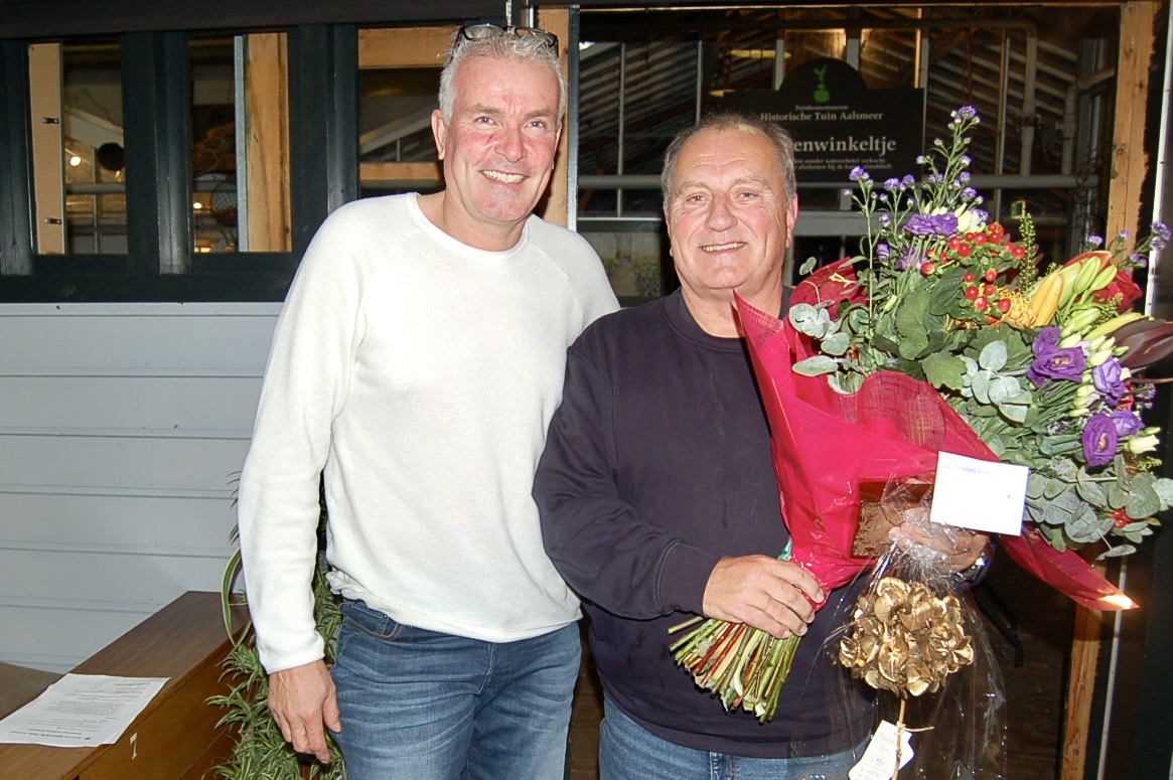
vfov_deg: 23.7
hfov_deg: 35.1
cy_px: 390
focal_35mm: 57
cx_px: 586
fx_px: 1856
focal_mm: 38
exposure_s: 1/60
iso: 400
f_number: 5
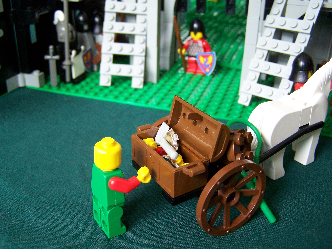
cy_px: 124
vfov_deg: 37.8
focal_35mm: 38
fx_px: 365
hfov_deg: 48.9
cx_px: 166
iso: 160
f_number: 2.8
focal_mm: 6.3
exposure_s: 1/30
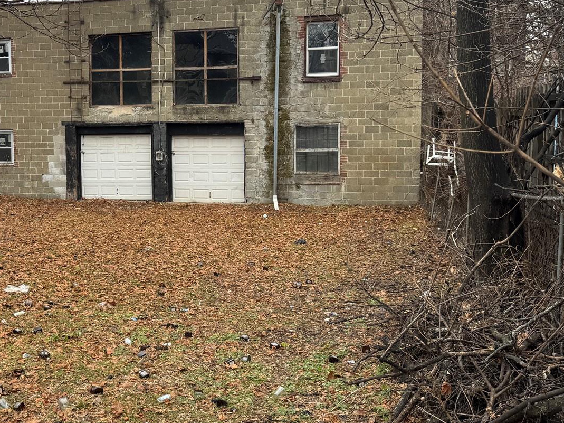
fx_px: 749
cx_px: 137
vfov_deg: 31.3
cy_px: 153
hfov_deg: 40.0
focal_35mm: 46
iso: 64
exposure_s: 1/241
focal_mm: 6.76
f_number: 1.78
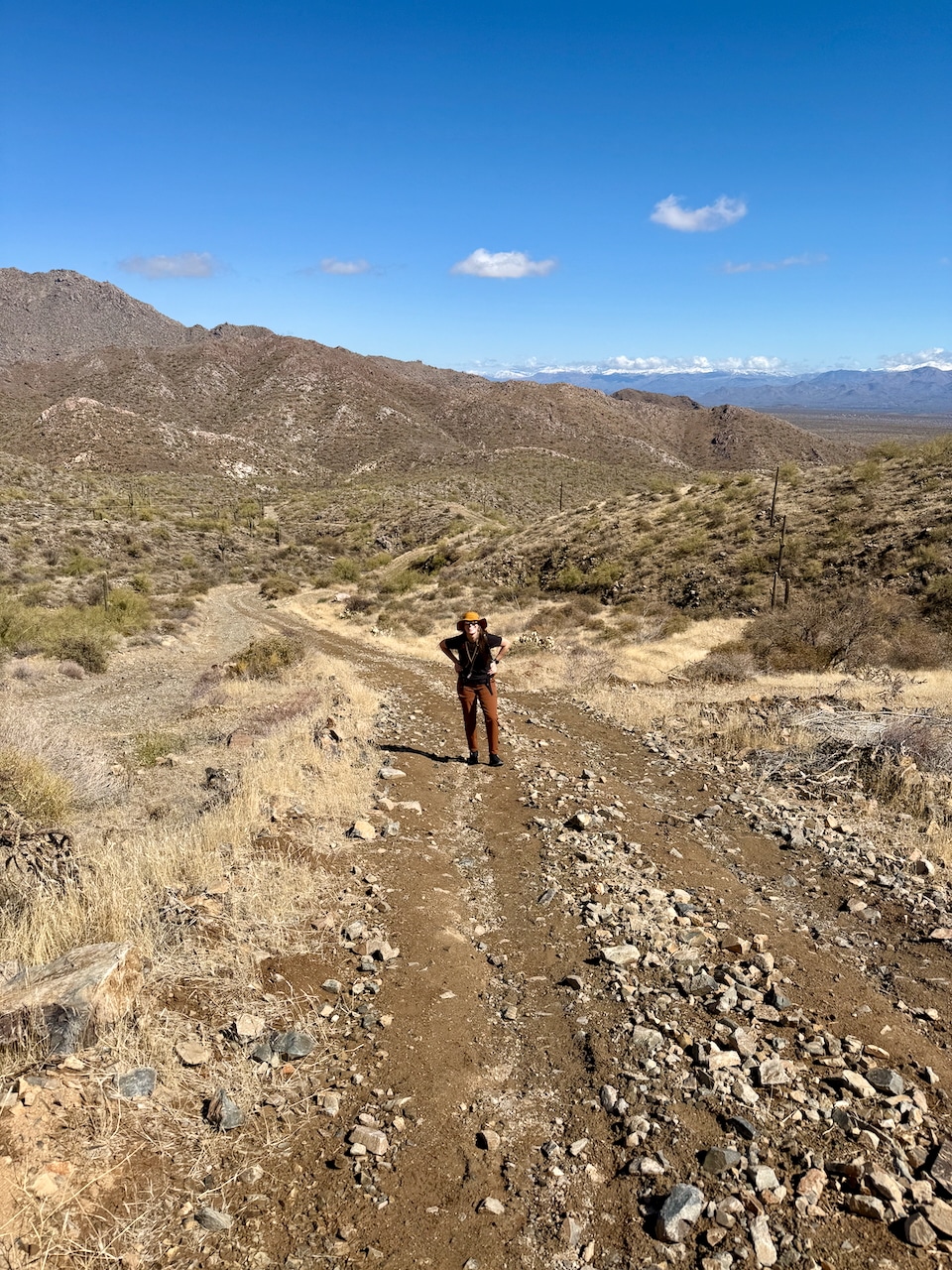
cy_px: 635
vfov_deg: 71.6
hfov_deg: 56.8
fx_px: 880
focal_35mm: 24
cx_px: 476
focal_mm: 6.76
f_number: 1.78
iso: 80
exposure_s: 1/7353
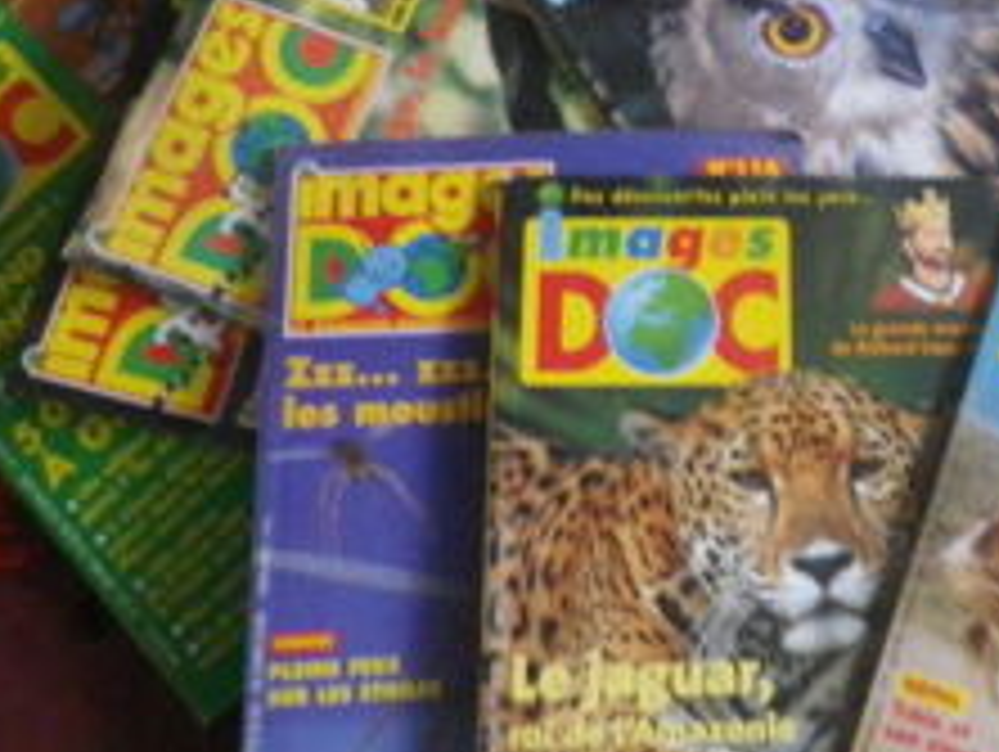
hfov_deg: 34.0
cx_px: 850
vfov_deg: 26.9
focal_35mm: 54
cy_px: 230
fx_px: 1560
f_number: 3.5
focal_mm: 4.5
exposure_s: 1/8
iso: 800
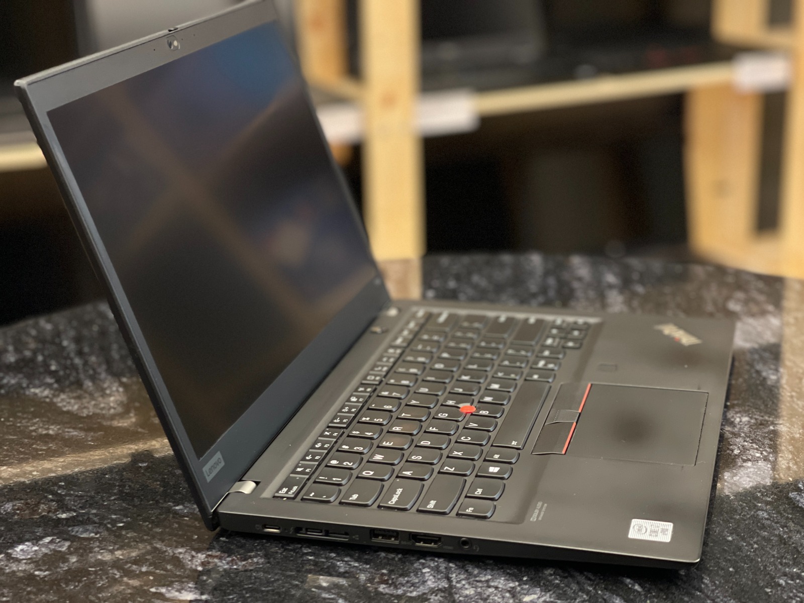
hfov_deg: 30.3
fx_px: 1486
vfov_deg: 22.9
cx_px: 402
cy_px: 302
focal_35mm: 64
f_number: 2.2
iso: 400
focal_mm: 7.5
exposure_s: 1/40
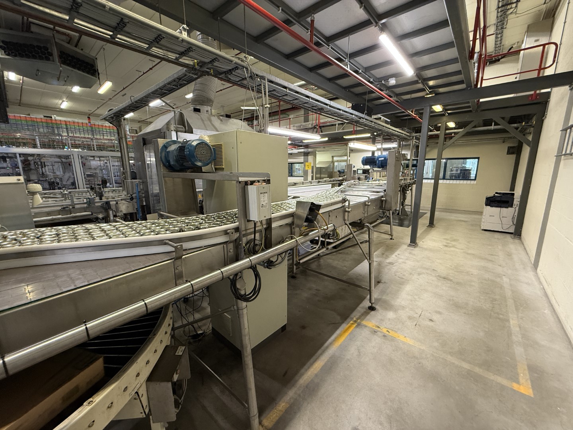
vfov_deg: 85.7
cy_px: 215
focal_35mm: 14
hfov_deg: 102.1
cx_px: 286
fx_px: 232
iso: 320
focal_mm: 2.22
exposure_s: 1/50
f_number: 2.2
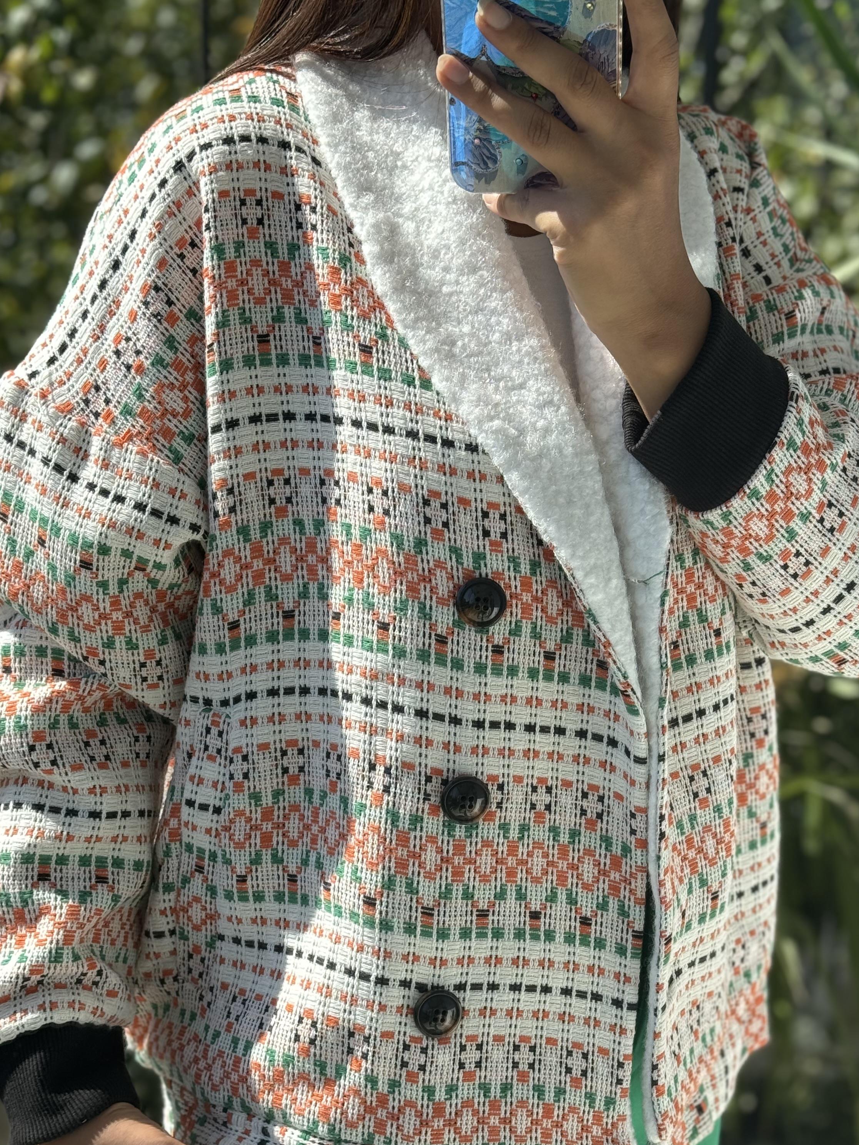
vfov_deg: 29.7
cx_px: 495
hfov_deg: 22.6
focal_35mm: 65
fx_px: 2150
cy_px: 720
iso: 64
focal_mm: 6.76
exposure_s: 1/747
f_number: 1.78
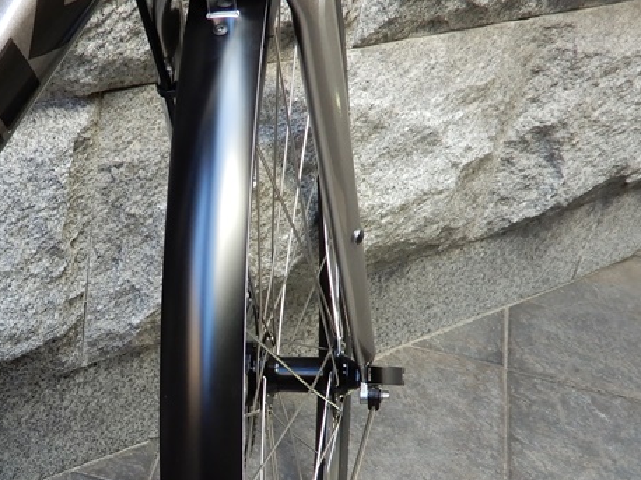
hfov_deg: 32.1
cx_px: 155
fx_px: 1092
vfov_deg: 24.3
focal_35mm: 59
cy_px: 408
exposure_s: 1/30
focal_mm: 5.4
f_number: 3.5
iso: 160
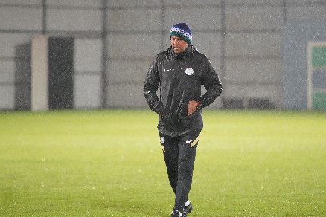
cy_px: 72
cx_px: 170
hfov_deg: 6.7
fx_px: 2771
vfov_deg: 4.5
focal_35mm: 306
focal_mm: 200
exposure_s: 1/400
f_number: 2.8
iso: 6400
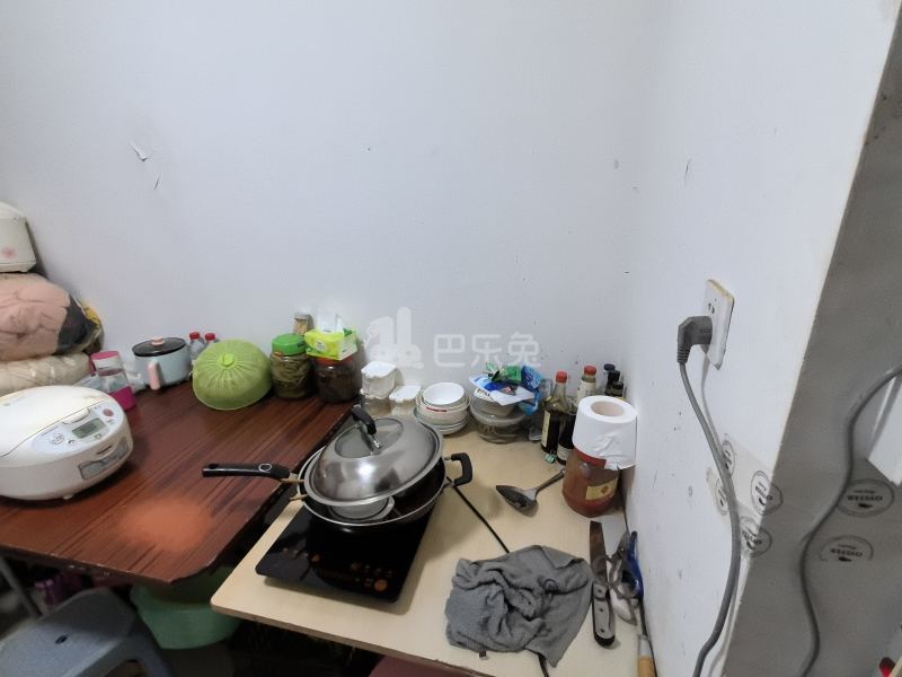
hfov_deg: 91.0
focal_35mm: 17
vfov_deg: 74.7
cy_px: 338
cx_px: 451
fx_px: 443
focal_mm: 1.95
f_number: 2.2
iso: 500
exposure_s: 1/33.3
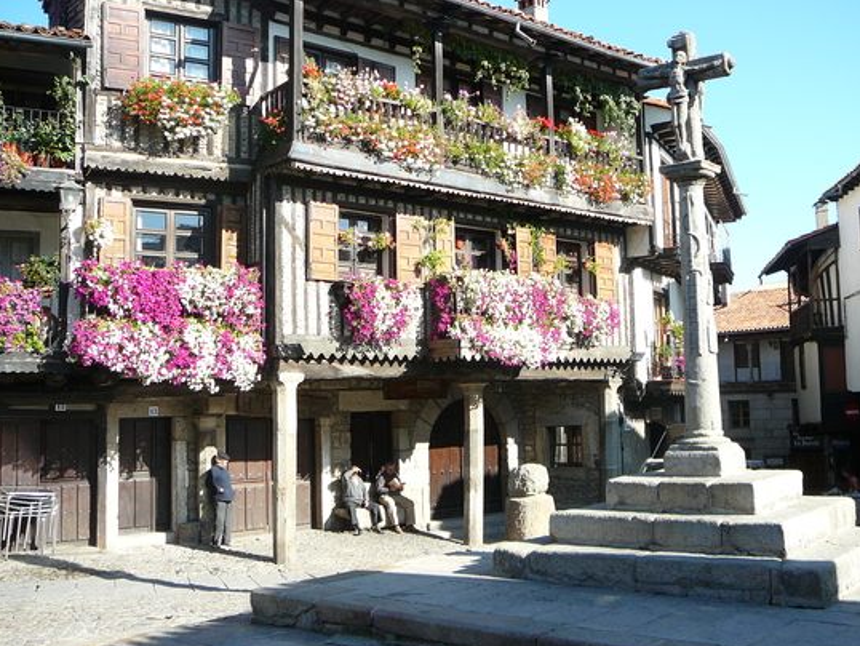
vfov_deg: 36.8
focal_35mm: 39
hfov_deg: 47.8
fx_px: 969
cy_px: 307
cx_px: 475
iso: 80
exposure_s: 1/500
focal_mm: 5.2
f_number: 2.8
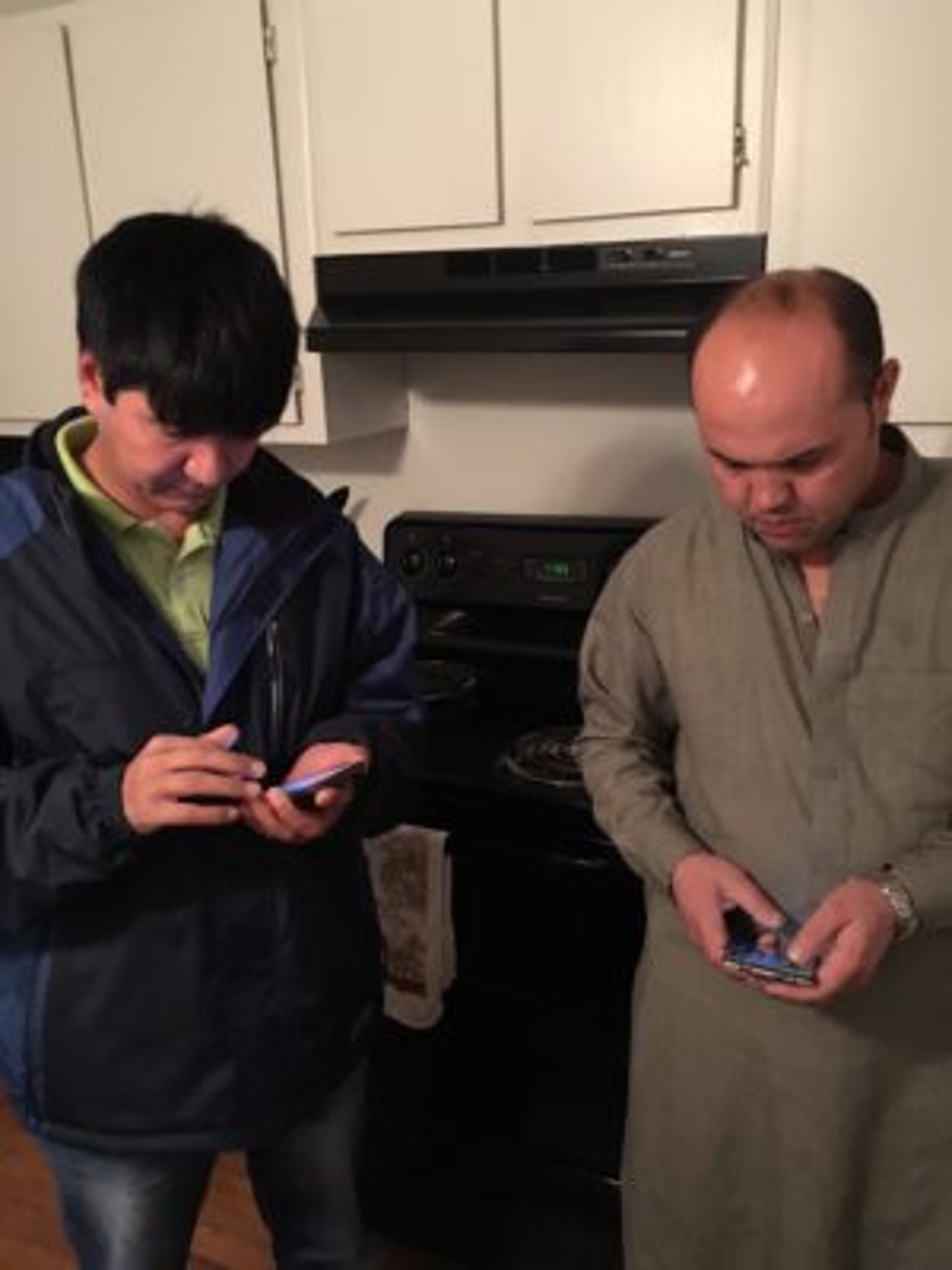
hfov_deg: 48.2
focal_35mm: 29
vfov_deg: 61.7
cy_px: 635
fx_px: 1063
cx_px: 476
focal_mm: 4.15
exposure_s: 1/15
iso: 320
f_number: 2.2
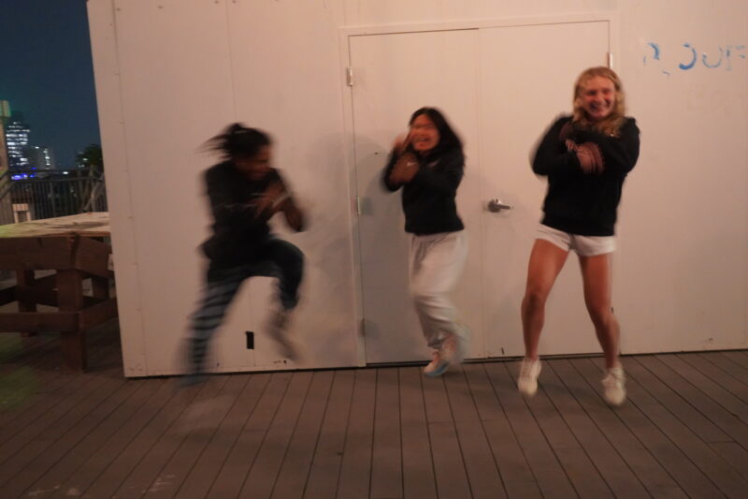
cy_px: 250
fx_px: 685
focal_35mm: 33
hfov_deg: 57.2
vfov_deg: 40.0
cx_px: 374
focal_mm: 33
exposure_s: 1/20
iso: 12800
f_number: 4
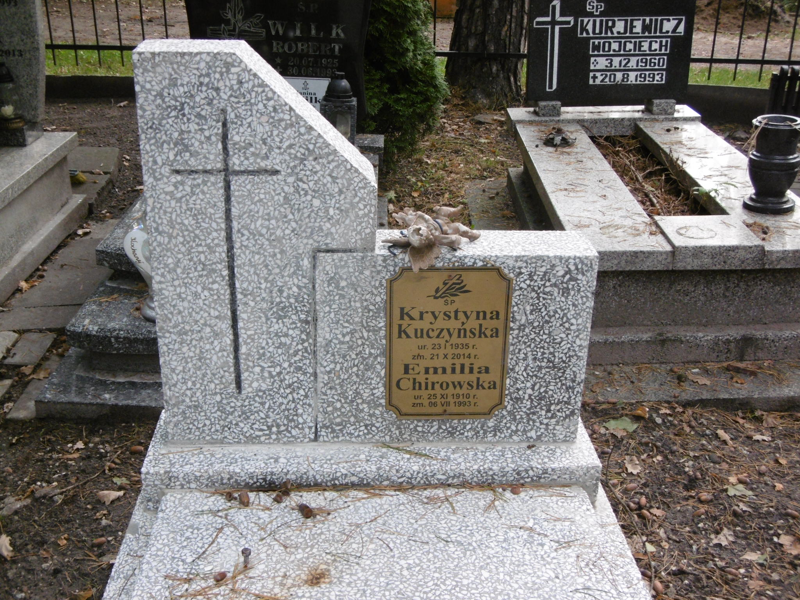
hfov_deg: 43.9
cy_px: 300
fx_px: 994
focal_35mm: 43
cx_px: 400
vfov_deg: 33.6
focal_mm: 7.7
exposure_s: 1/60
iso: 200
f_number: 3.8
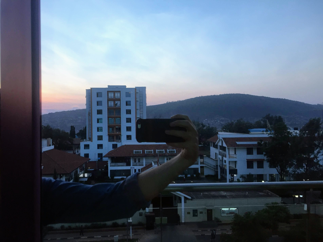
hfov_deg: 61.7
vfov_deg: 48.2
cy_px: 121
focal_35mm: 29
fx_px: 271
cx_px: 162
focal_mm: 4.15
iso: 32
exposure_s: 1/33
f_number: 2.2
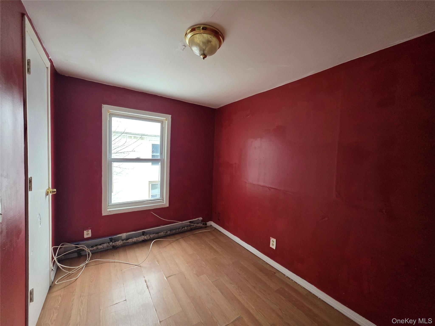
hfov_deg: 106.2
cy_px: 163
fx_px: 163
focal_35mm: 13
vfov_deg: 89.9
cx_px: 218
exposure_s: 1/120
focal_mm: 2.2
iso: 160
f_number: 1.9
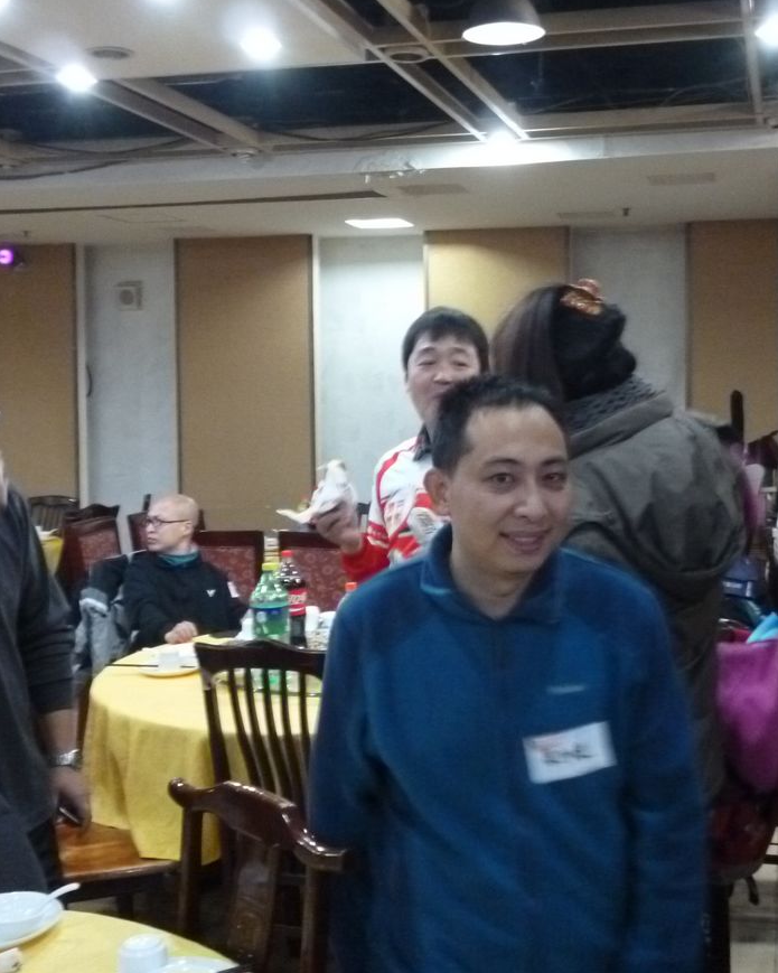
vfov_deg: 40.3
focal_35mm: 46
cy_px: 437
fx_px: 1324
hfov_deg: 32.6
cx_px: 479
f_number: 3.3
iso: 800
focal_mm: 5.7
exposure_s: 1/13
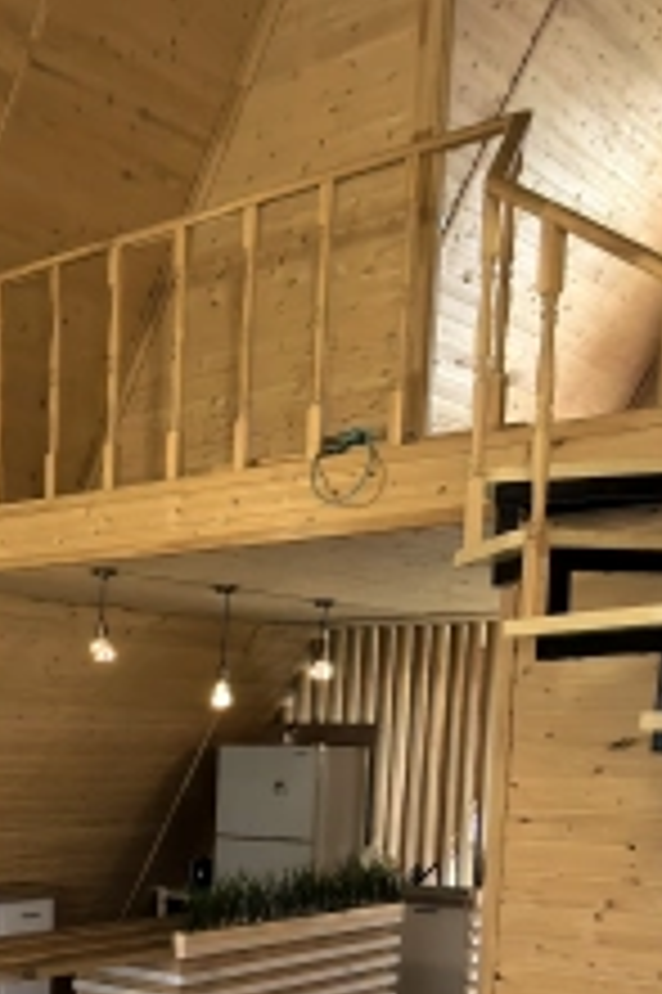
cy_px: 904
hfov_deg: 24.0
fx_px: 1381
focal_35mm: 50
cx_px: -176
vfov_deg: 37.0
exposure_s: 1/33.3
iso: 320
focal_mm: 1.76
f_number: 2.2
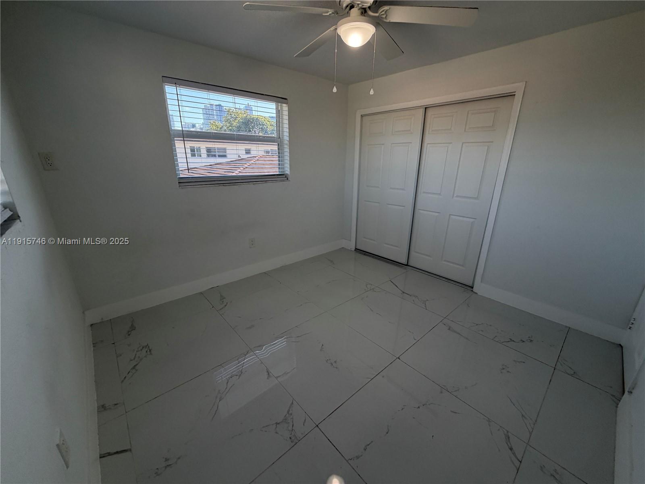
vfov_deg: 85.7
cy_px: 242
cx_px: 322
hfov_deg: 102.1
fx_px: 261
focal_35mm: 14
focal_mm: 2.22
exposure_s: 1/120
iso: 100
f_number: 2.2
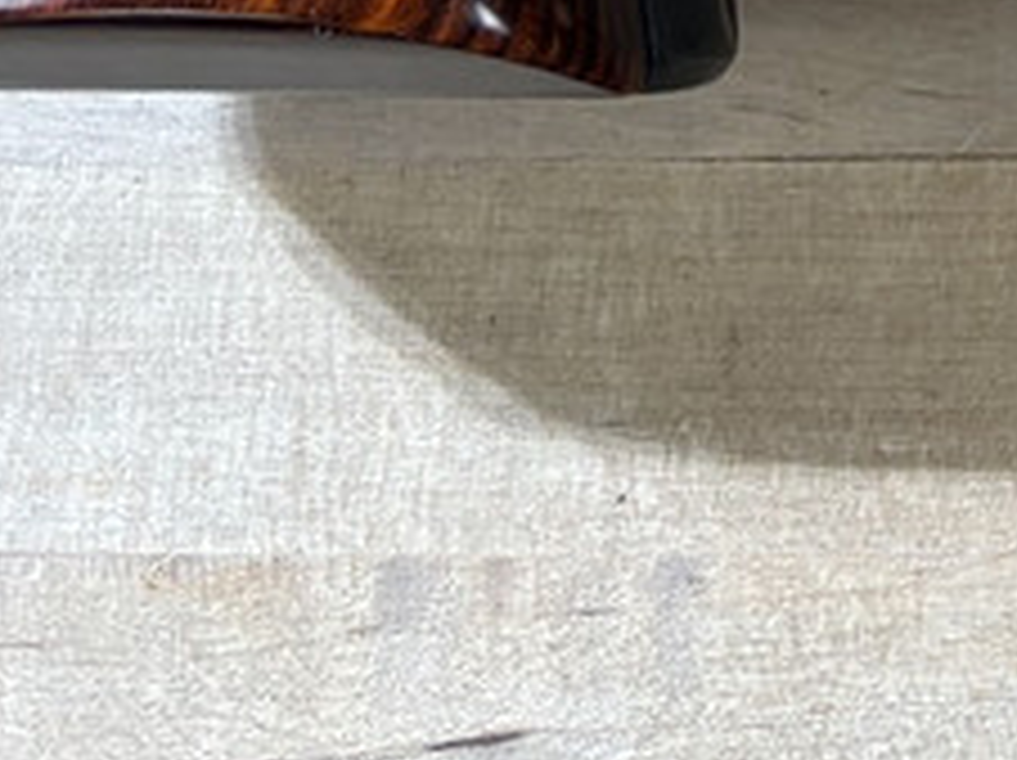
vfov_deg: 10.6
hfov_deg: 13.2
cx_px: 2212
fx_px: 3610
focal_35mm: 123
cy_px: -958
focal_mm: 5.96
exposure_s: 1/120
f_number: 1.6
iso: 125
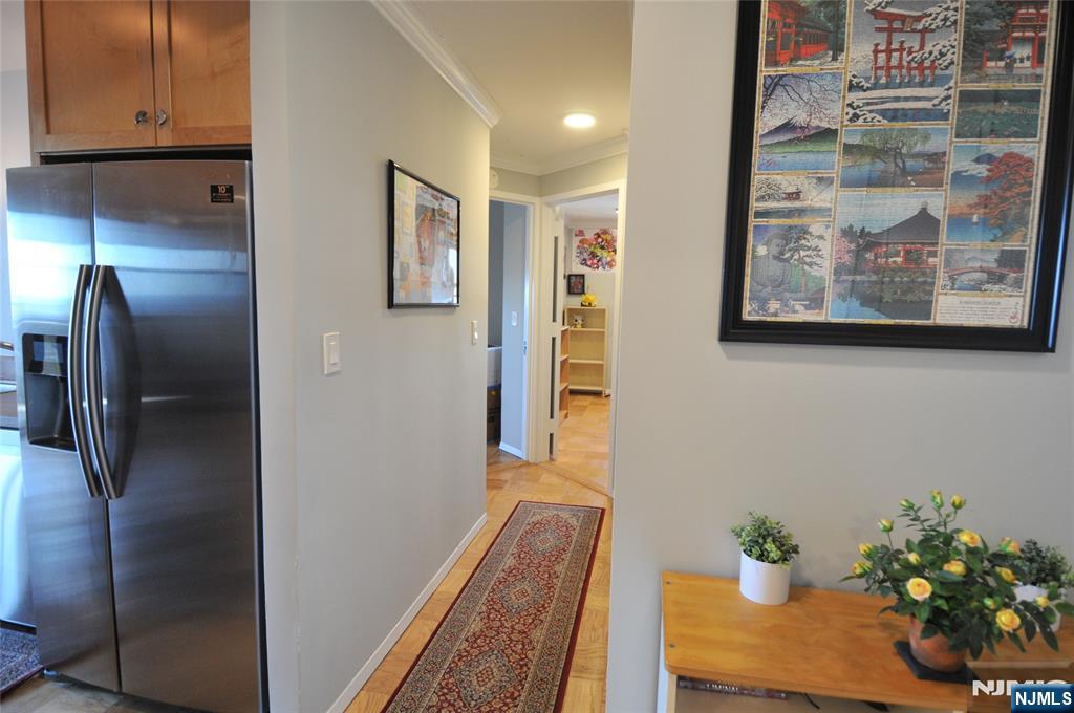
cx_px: 537
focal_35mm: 36
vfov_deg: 36.8
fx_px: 1073
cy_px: 356
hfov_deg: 53.2
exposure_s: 1/50
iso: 640
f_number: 4
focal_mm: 24
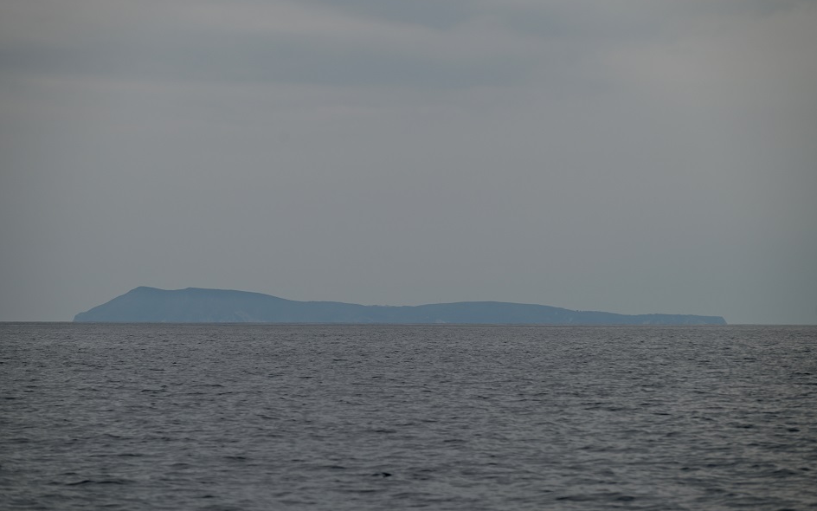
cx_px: 410
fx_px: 3540
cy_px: 256
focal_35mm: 159
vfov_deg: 8.2
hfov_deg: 13.2
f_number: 6.3
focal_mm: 155
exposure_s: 1/1000
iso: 100
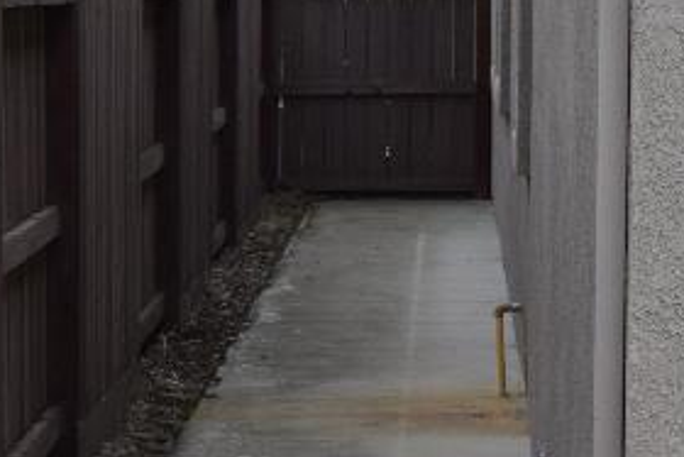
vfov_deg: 6.6
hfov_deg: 9.7
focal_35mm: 209
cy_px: 469
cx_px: -115
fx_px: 3973
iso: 400
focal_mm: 26
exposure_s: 1/250
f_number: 8
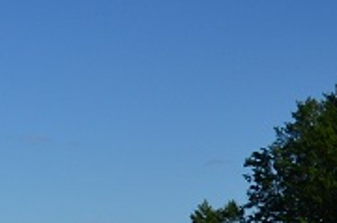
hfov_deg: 11.7
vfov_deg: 8.1
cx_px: -197
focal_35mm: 167
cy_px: 199
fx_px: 1559
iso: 280
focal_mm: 20
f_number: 4
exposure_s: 1/8000
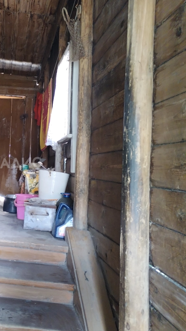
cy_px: 162
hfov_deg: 26.2
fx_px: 377
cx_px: 0
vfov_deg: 47.4
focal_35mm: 43
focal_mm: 4.75
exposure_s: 1/21.9
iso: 811
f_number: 1.8
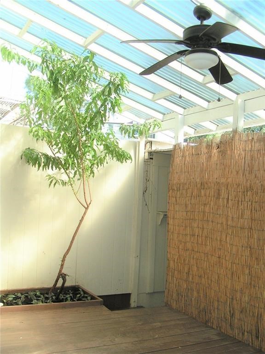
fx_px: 388
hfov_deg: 37.7
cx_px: 132
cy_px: 177
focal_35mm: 38
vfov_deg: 49.0
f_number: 4.5
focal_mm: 5.8
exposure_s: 1/100
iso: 80
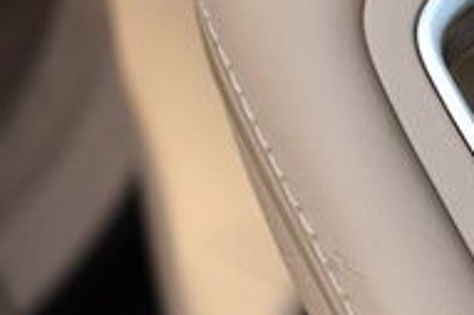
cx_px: 740
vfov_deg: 8.0
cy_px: 161
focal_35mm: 171
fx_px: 2250
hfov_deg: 11.5
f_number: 4.5
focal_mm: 34
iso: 560
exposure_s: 1/250
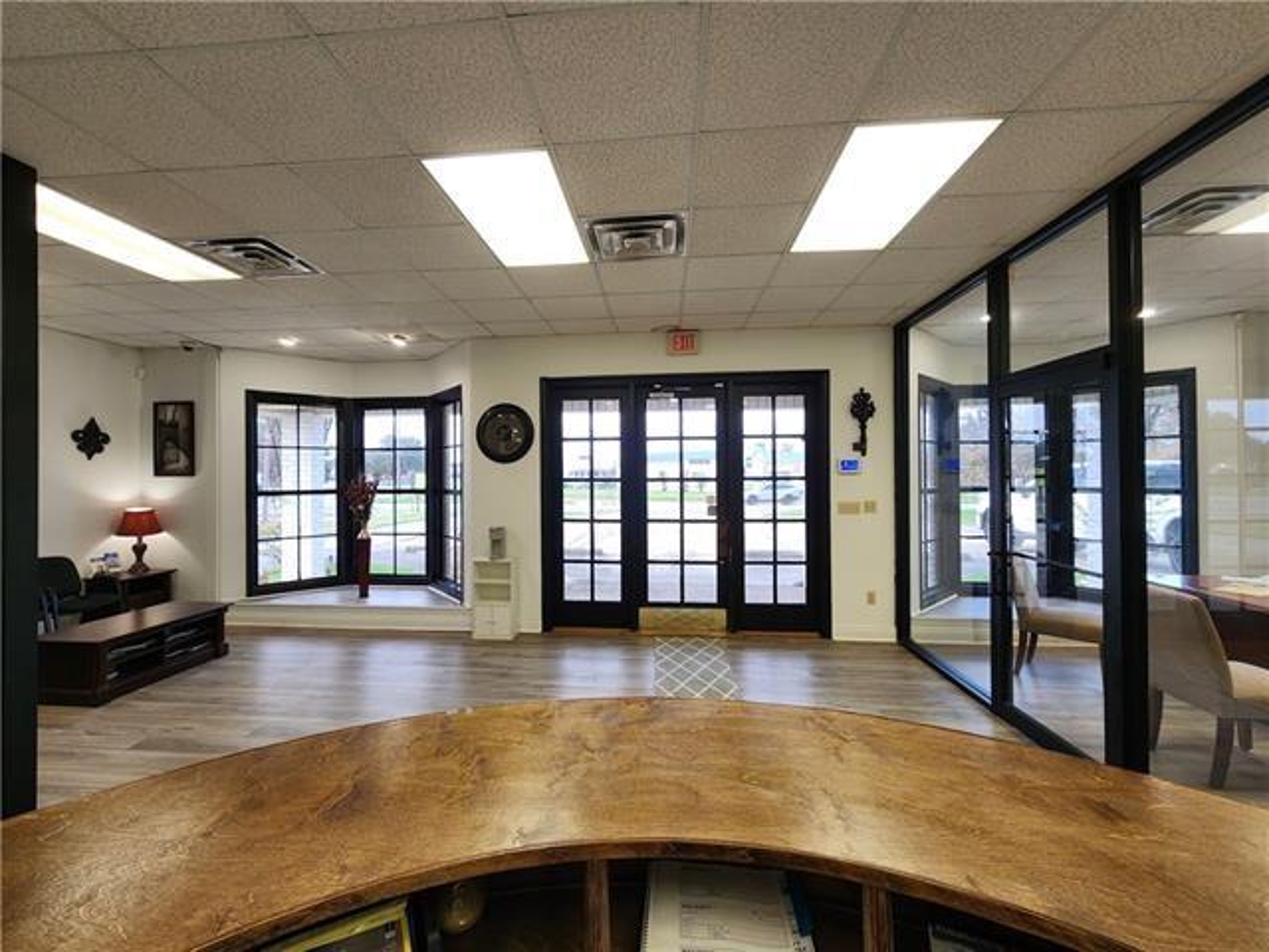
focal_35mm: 13
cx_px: 634
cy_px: 476
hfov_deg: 106.2
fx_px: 477
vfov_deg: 89.9
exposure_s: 1/60
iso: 100
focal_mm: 2.2
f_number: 2.2
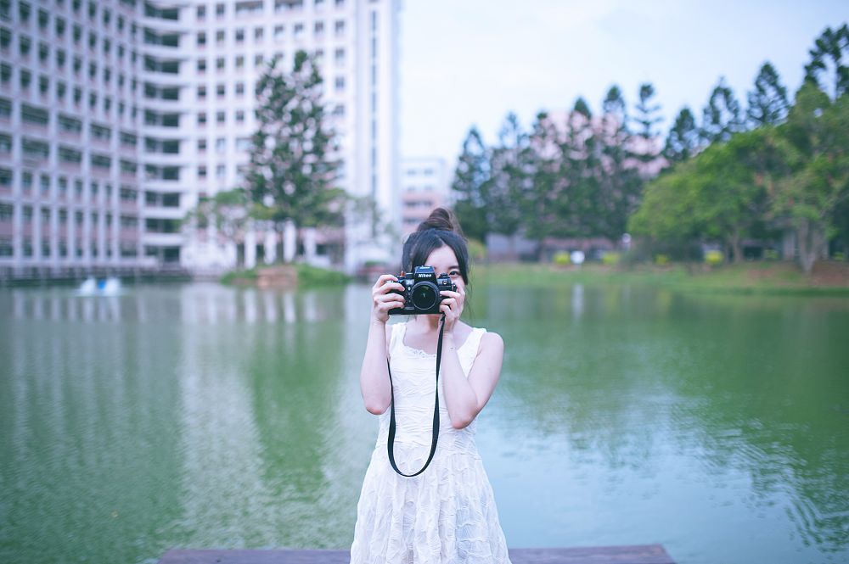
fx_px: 825
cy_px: 282
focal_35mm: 35
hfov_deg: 54.5
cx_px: 424
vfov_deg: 37.8
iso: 200
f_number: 1.4
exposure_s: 1/5000
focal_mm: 35
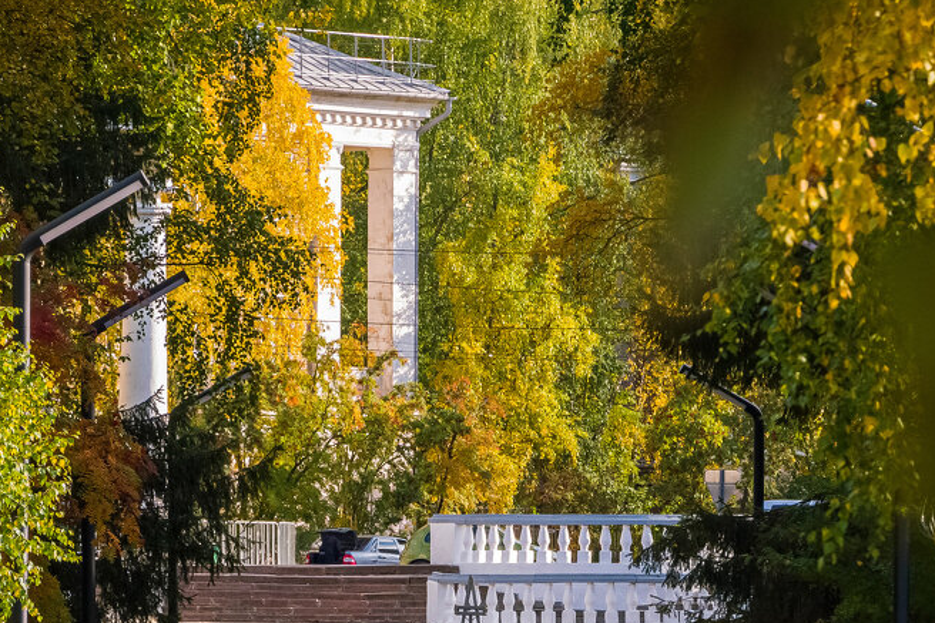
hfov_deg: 4.1
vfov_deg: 2.7
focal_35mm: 508
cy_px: 562
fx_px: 13190
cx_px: 402
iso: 400
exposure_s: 1/320
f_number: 7.1
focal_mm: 150
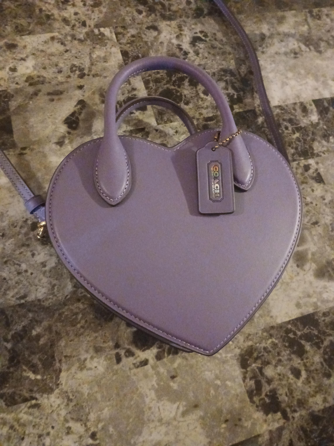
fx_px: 334
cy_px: 223
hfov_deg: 53.1
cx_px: 167
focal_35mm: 26
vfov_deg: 67.3
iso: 2000
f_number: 1.8
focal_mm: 3.98
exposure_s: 1/15
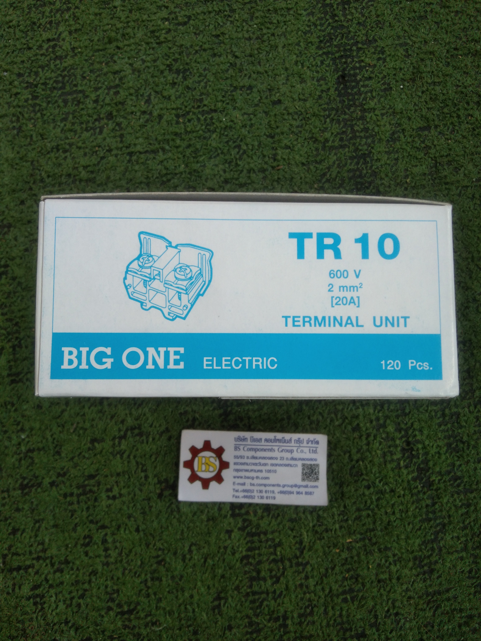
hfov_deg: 46.8
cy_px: 320
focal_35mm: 30
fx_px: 556
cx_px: 240
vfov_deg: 60.0
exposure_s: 1/50
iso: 86
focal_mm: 3.65
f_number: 2.2
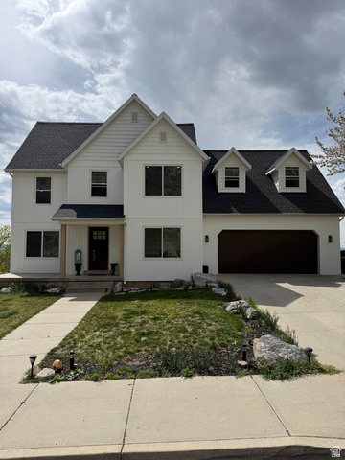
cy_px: 230
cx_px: 172
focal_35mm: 24
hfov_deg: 56.8
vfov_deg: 71.6
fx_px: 319
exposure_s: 1/9091
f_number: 1.78
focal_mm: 6.76
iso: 80
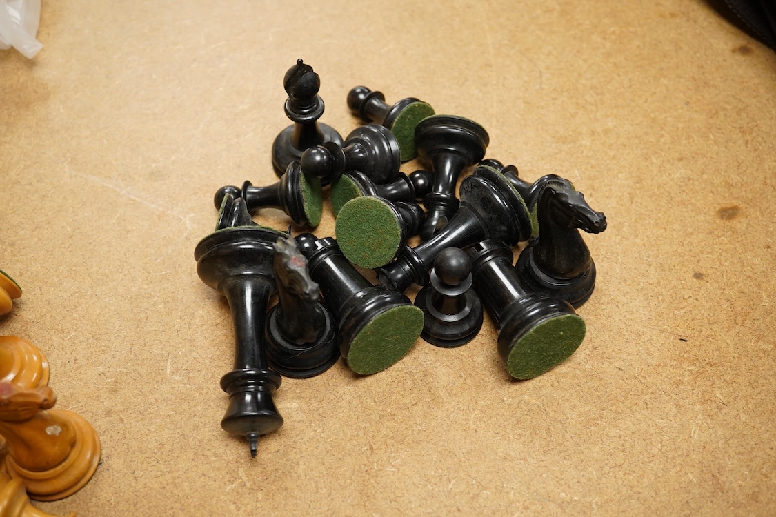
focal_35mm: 45
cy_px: 258
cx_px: 388
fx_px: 970
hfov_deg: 43.6
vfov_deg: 29.9
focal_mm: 30
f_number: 7.1
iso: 2500
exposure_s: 1/200
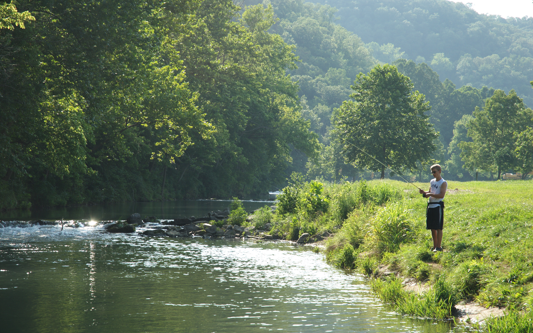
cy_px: 176
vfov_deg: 12.1
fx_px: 1569
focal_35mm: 108
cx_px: 266
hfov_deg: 19.3
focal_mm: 70
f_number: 6.3
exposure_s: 1/125
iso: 100
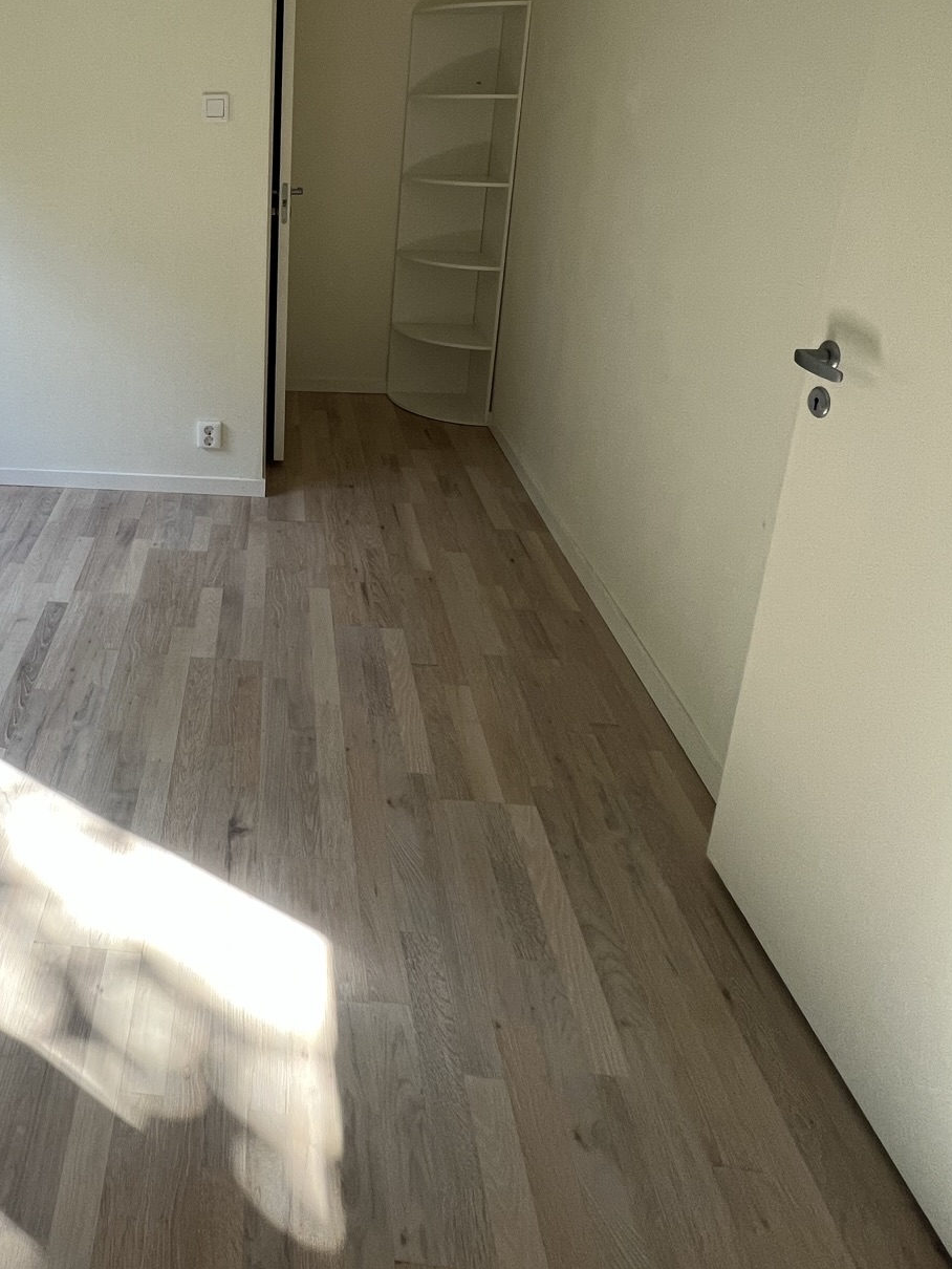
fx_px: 806
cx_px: 176
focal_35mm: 22
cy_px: 347
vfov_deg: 72.1
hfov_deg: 56.2
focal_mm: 1.57
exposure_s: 1/99
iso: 100
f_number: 1.8
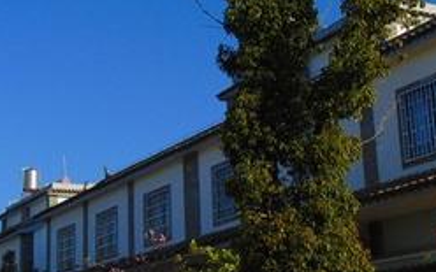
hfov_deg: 26.8
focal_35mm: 77
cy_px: 91
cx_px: 233
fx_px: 915
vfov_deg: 16.9
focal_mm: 4.5
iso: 80
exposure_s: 1/320
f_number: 7.7
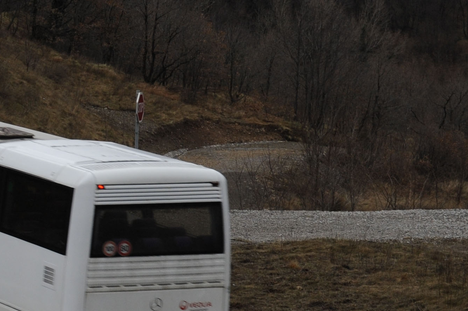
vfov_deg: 8.2
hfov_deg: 11.9
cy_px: 61
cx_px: -209
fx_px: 2157
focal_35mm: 166
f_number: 5
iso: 1000
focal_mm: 52
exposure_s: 1/200
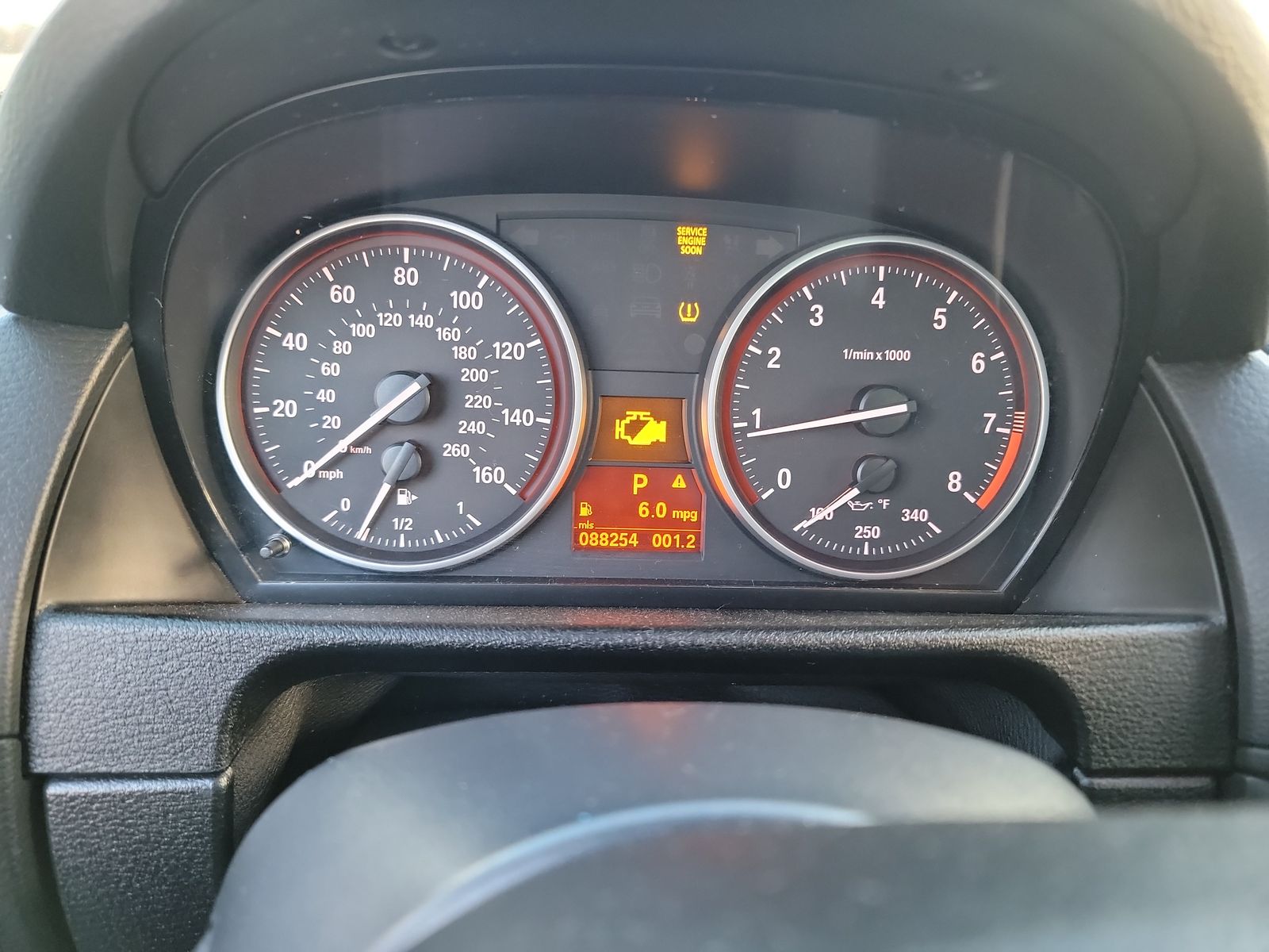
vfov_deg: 56.8
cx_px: 634
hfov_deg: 71.6
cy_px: 476
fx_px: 880
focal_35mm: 24
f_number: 1.8
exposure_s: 1/59
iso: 1023
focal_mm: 6.7
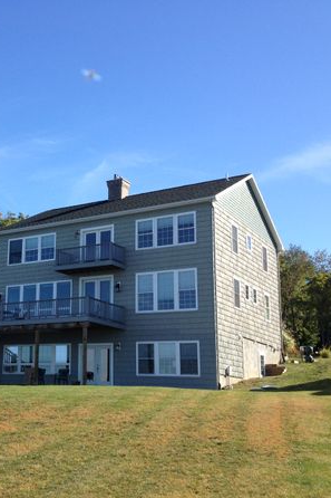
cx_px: 16
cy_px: 249
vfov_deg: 40.4
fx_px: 676
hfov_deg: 26.3
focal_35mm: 49
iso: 50
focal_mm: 4.28
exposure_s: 1/968
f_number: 2.4
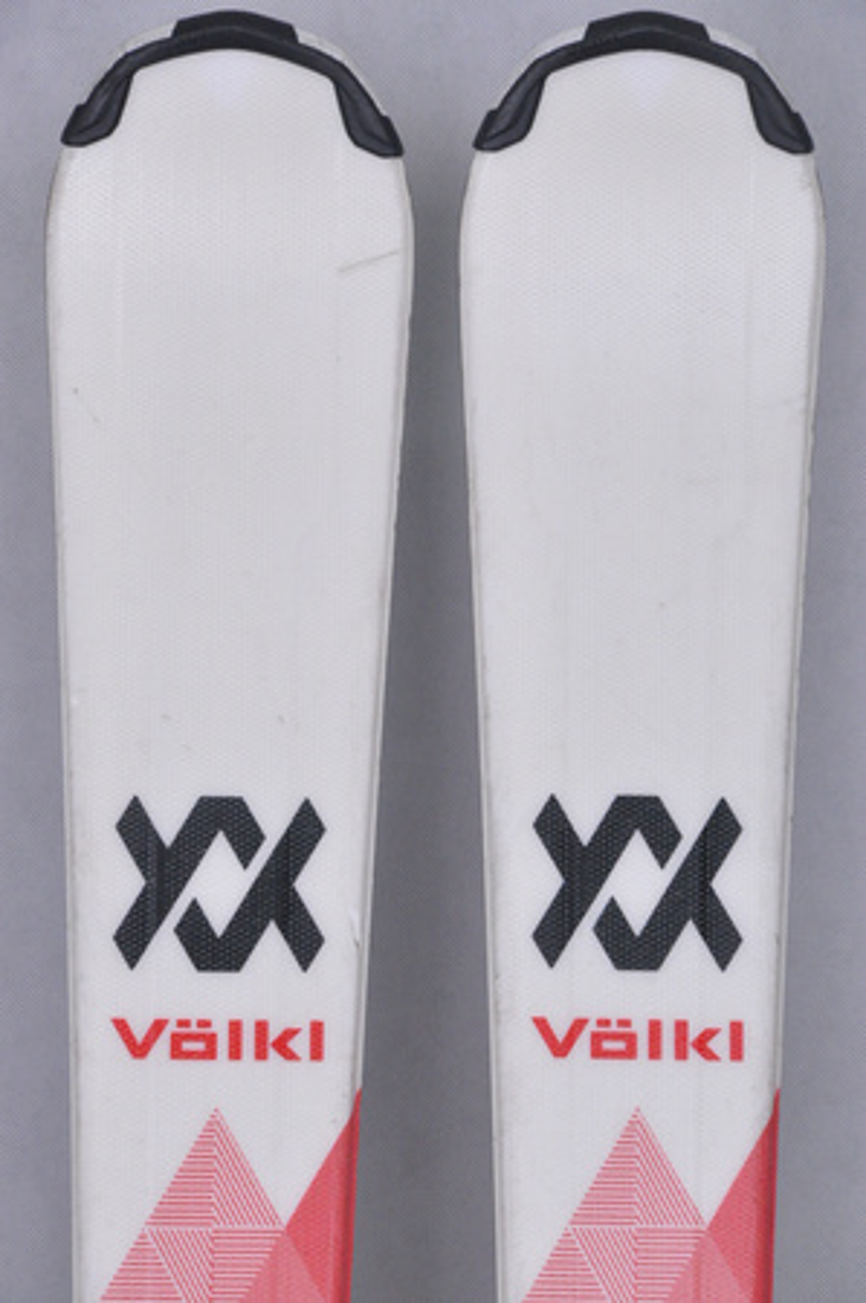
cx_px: 433
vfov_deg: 13.1
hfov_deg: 8.7
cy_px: 652
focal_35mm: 158
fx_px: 5696
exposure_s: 1/125
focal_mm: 105
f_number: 9.5
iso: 3200
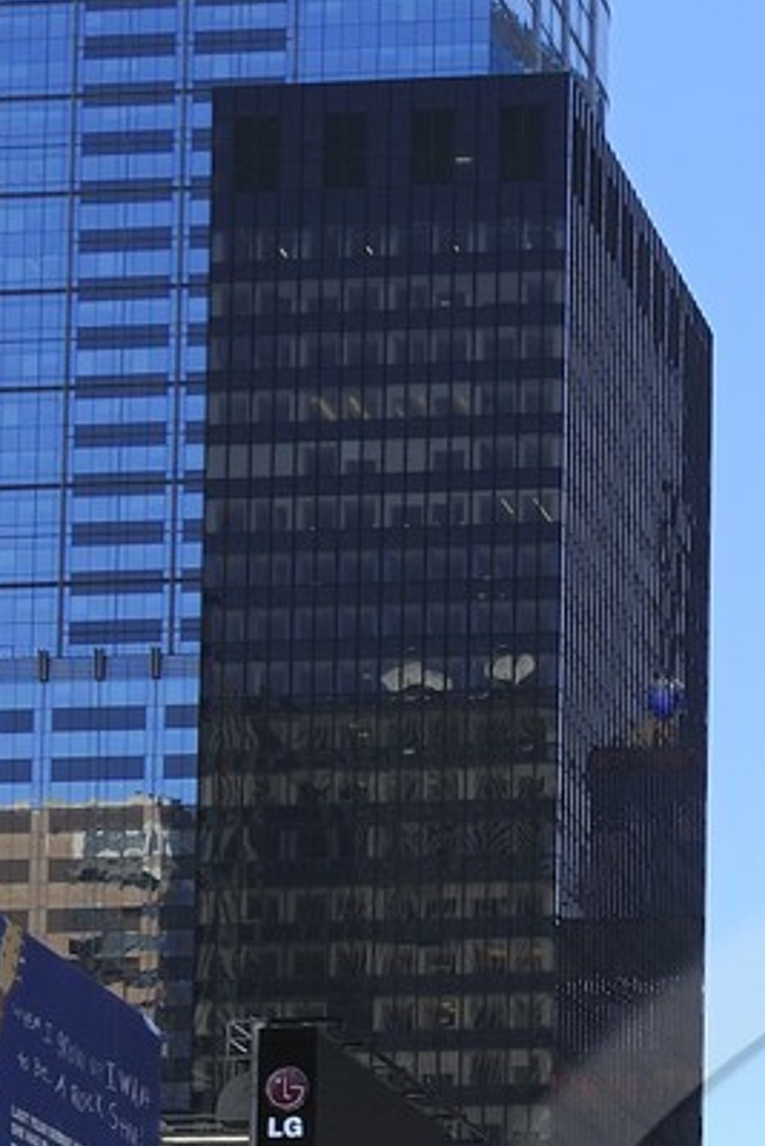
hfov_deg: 10.3
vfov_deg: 14.9
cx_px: 1212
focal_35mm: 128
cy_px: 1693
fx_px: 4076
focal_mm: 32
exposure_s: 1/250
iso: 200
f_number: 9
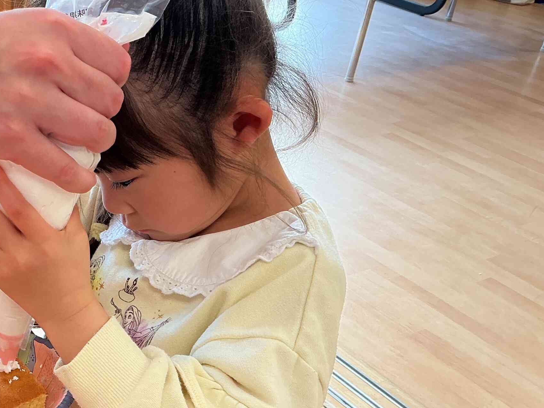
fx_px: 801
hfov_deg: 35.5
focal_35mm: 51
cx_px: 66
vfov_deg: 28.2
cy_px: 298
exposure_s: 1/120
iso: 25
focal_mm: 3
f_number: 1.8
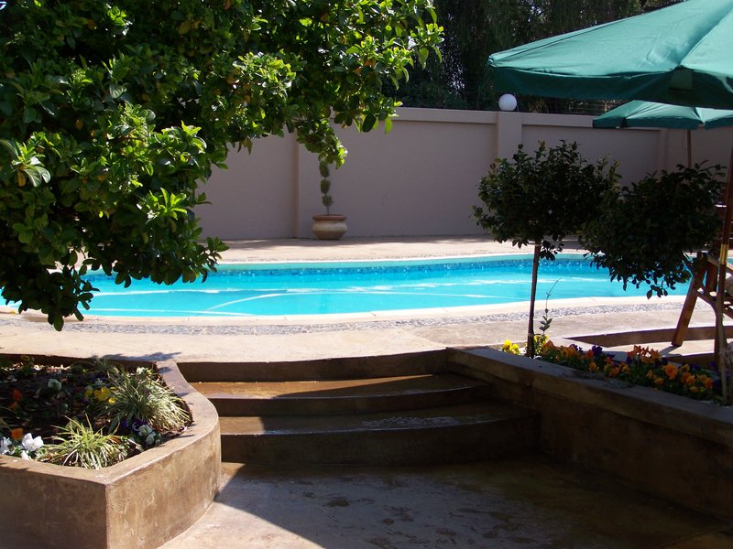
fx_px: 1207
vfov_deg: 25.7
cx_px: 366
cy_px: 274
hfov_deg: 33.8
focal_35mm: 57
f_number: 3.2
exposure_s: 1/400
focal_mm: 9.4
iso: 64
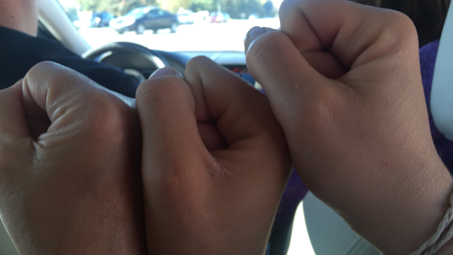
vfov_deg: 36.5
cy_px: 160
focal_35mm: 32
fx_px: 384
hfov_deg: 61.0
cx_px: 224
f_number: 2.2
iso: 32
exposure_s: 1/60
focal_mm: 4.15
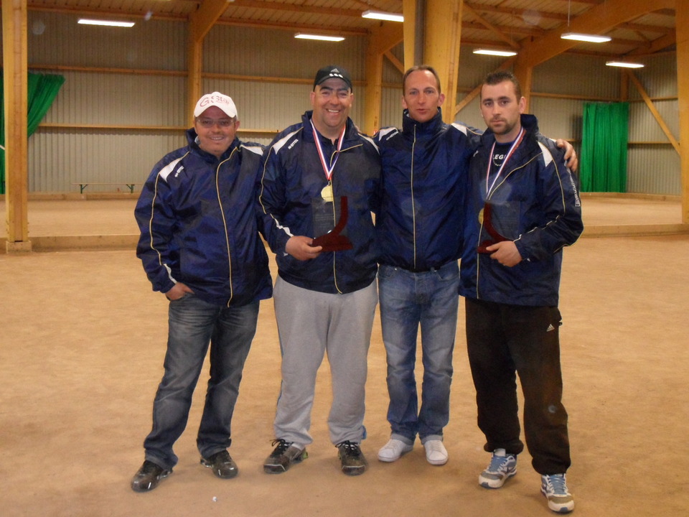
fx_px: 796
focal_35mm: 40
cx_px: 344
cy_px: 258
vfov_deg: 36.0
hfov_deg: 46.8
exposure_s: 1/45
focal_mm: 6.5
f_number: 3.6
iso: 640
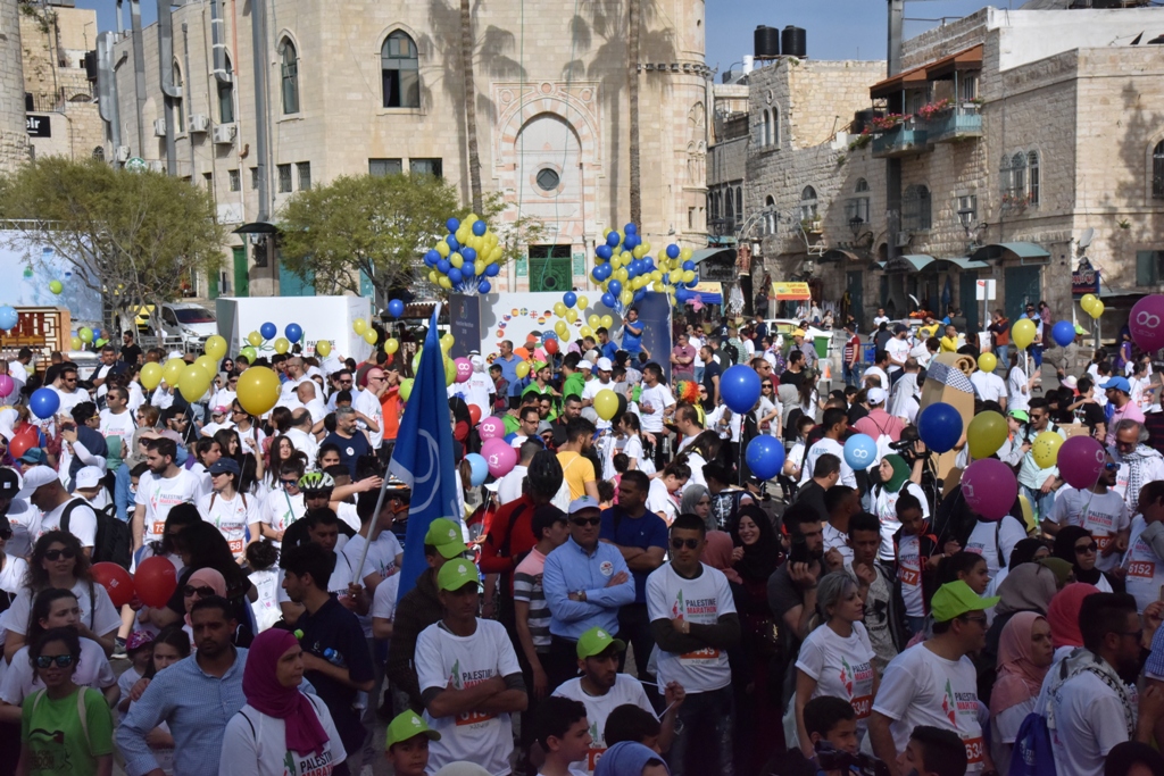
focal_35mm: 52
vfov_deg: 26.0
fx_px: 1681
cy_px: 388
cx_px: 582
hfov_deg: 38.2
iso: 2500
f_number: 22
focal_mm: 52
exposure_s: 1/2000
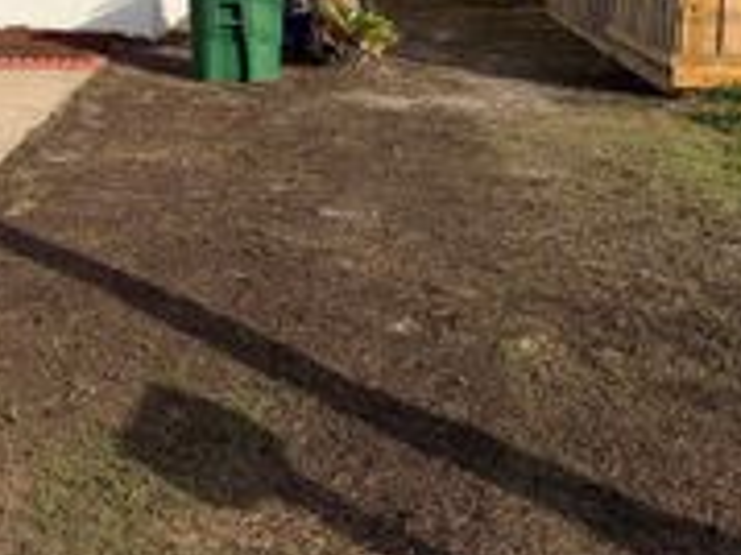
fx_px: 1433
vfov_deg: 21.4
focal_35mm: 67
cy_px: 60
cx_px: 75
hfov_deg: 27.9
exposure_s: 1/6711
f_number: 1.78
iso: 80
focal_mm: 6.76
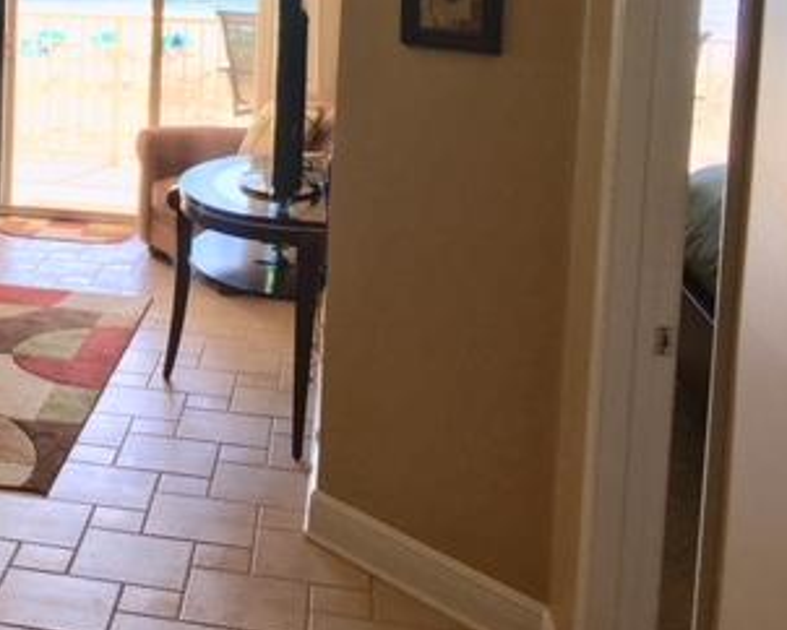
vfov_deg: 24.6
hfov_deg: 28.9
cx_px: -44
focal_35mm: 60
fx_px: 1398
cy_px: 57
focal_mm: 4.15
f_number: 2.2
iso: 25
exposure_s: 1/120
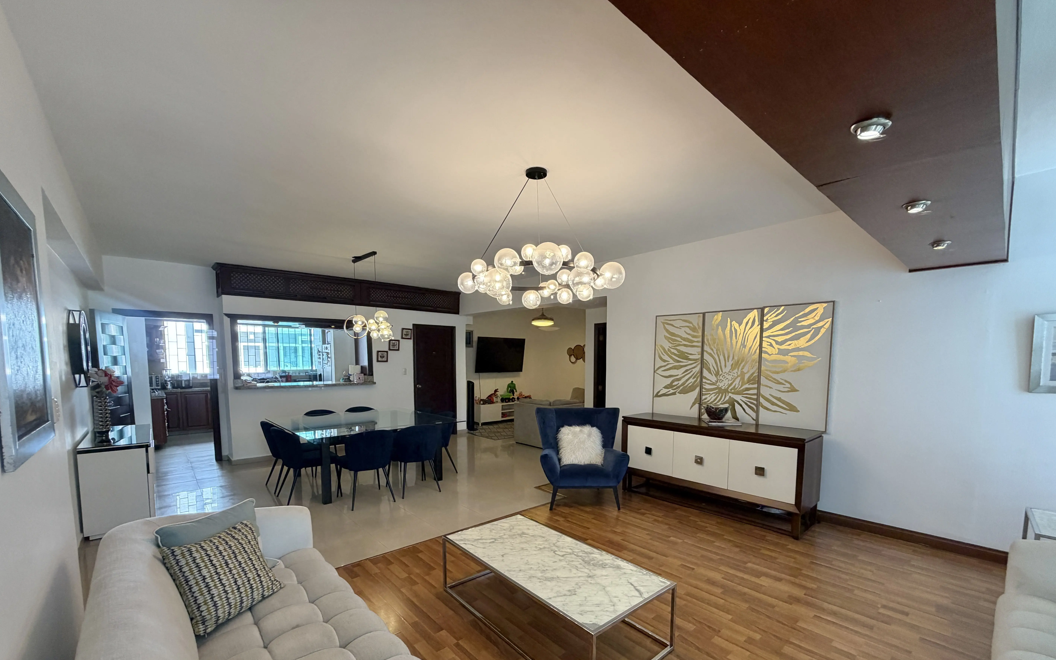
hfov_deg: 101.5
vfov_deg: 74.0
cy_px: 397
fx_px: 432
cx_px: 530
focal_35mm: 15
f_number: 2.2
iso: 200
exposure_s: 1/120
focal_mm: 2.22
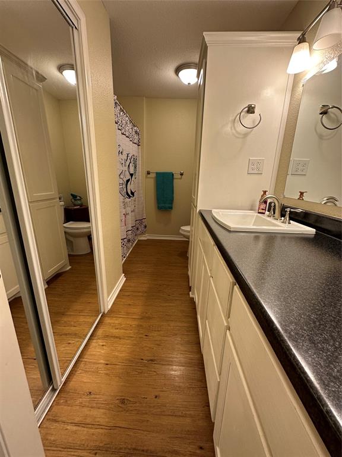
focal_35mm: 14
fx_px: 184
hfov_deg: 85.7
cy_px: 228
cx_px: 171
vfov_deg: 102.1
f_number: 2.2
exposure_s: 1/120
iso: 125
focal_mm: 2.22
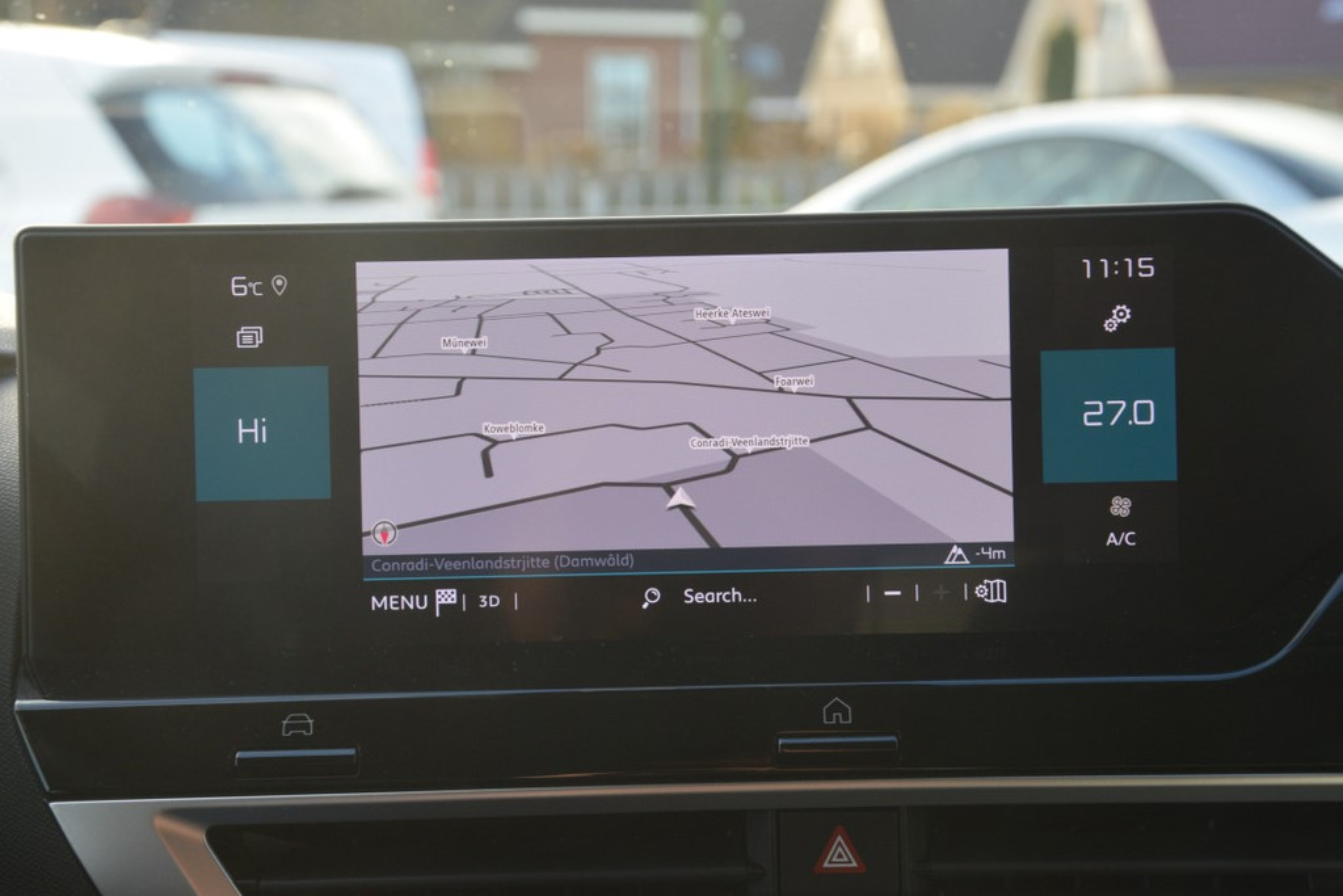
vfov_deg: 23.8
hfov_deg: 35.0
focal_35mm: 57
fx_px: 2127
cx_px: 672
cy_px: 448
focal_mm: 38
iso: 400
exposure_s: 1/160
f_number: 6.3
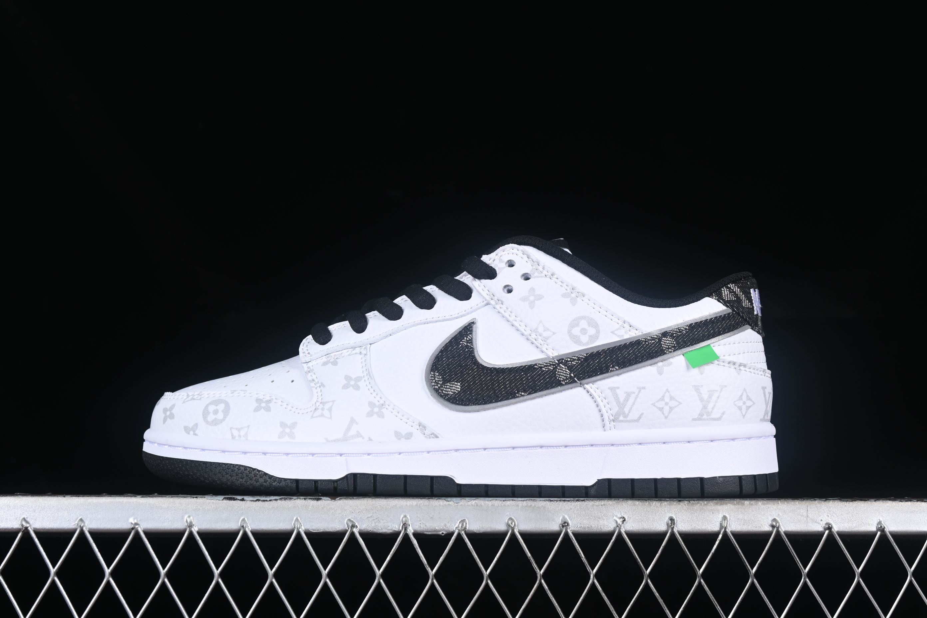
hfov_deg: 27.0
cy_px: 309
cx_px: 464
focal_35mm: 75
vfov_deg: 18.2
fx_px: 1931
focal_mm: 50
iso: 160
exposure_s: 1/80
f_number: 8
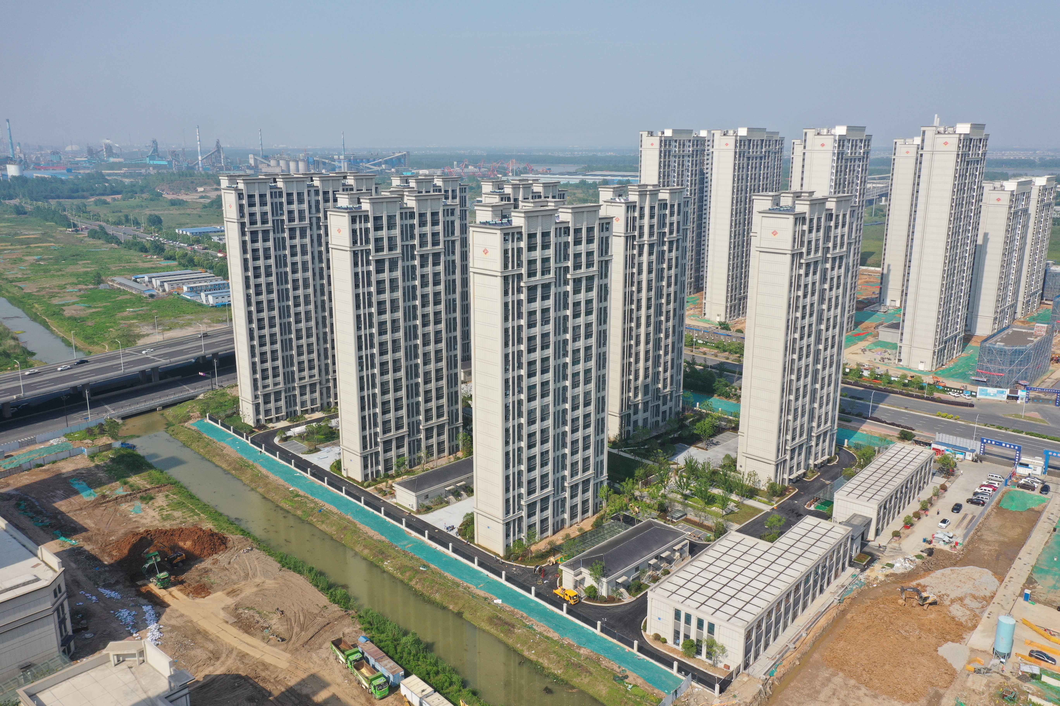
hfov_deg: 65.5
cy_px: 353
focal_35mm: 28
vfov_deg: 46.4
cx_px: 530
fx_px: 824
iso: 100
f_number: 5.6
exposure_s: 1/500
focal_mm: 10.26
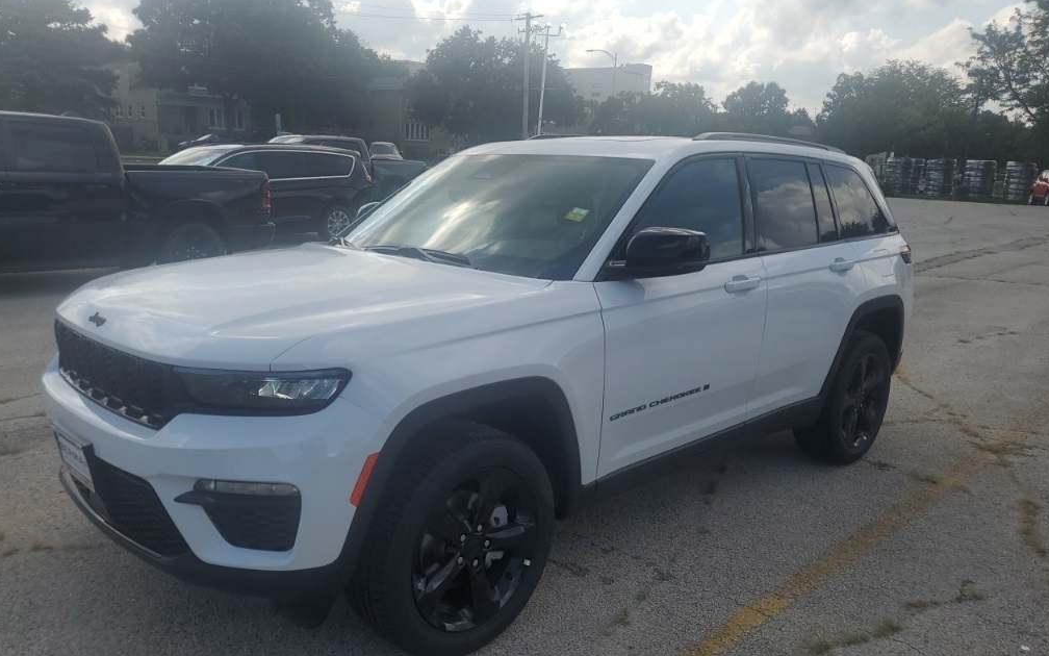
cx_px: 528
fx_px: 800
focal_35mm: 28
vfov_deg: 44.5
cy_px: 357
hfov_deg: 66.5
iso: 50
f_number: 1.5
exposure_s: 1/3707
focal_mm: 4.3
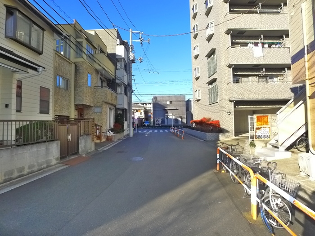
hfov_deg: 71.6
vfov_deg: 56.8
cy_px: 118
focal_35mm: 24
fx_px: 218
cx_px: 158
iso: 400
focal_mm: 5.1
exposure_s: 1/500
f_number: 3.2
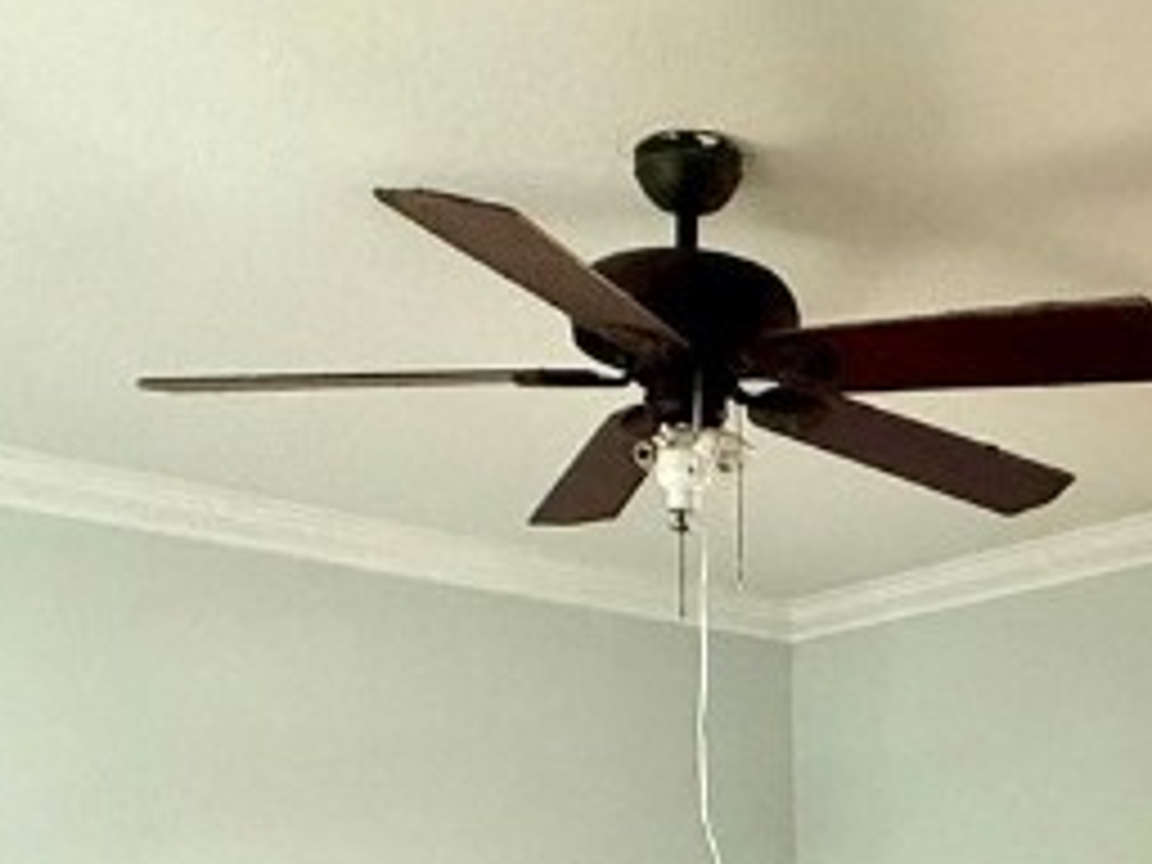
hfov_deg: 33.0
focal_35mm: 56
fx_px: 1864
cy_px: 1040
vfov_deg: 23.8
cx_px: 976
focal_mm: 2.22
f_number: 2.2
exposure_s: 1/60
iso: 500
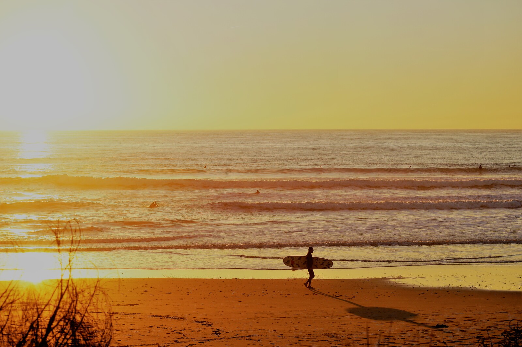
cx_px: 261
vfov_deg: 15.2
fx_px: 1304
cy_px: 174
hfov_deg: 22.6
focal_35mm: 90
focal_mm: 60
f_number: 6.3
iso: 200
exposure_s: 1/400
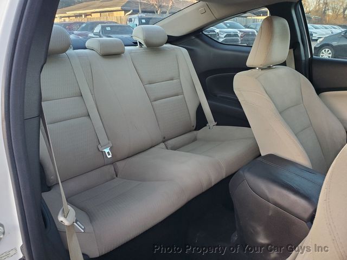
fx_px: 261
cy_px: 130
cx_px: 174
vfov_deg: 53.1
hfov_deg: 67.3
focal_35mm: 26
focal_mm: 4.3
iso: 250
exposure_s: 1/100
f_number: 2.4
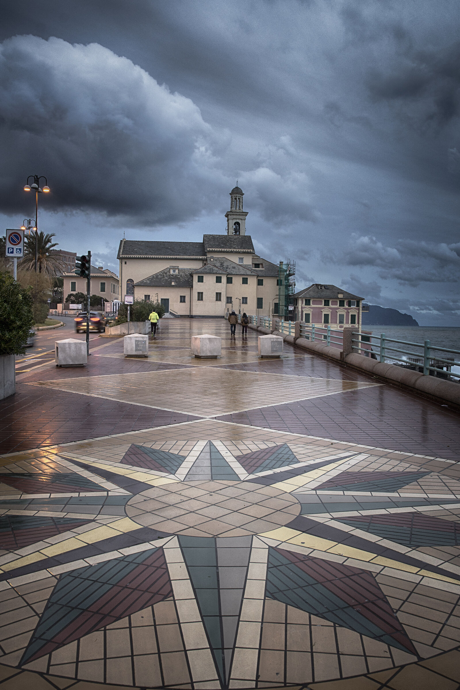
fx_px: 546
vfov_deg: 64.6
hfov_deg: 45.7
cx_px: 230
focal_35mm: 28
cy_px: 345
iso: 400
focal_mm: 19
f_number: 7.1
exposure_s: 1/8
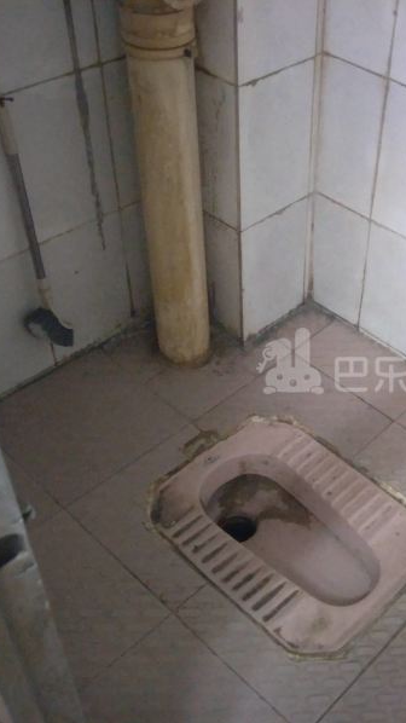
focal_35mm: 35
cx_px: 353
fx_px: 670
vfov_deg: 56.6
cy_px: 362
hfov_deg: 32.3
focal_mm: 4.1
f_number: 1.7
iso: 972
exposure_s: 1/14
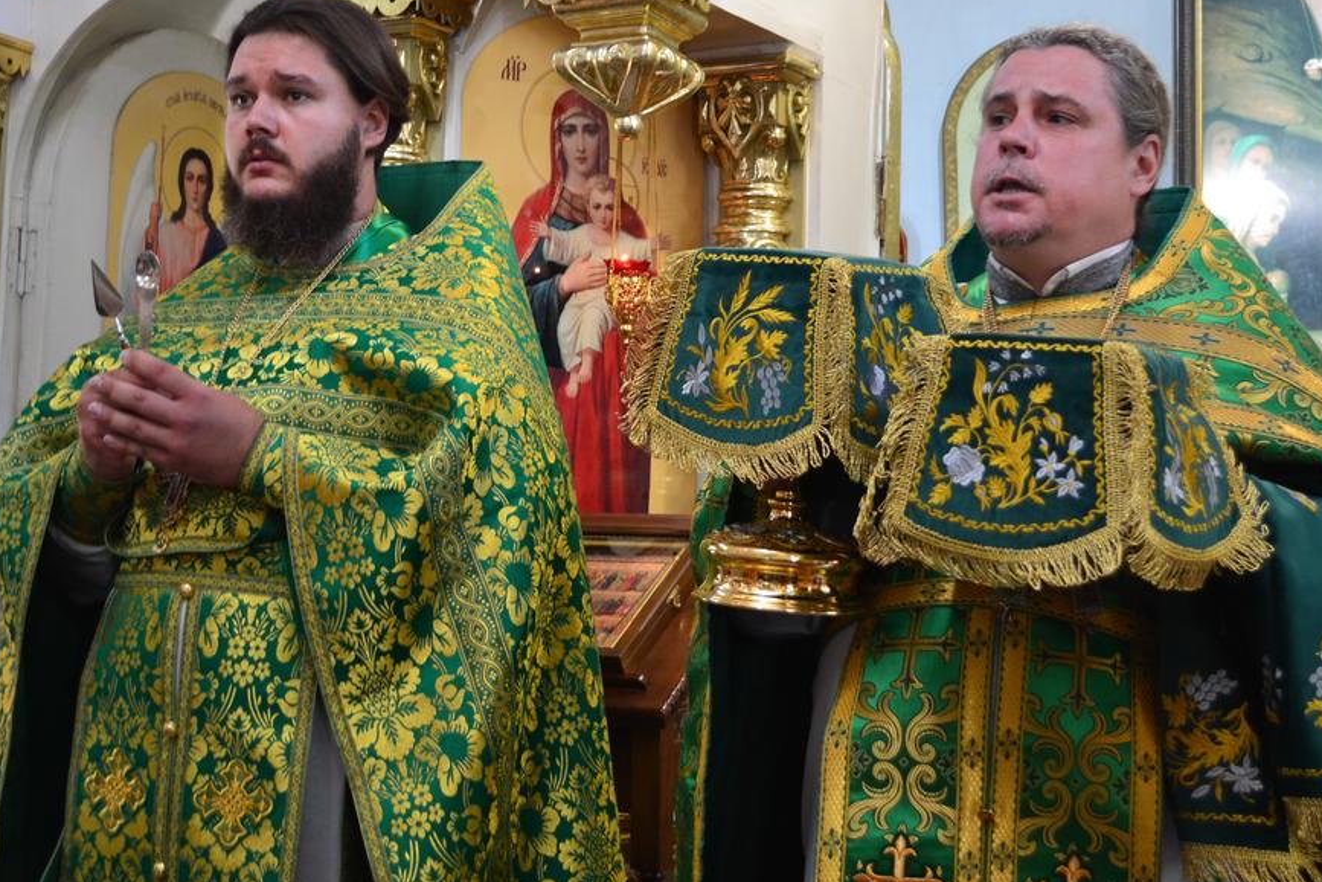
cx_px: 691
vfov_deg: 24.9
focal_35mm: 54
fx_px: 1983
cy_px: 302
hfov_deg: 36.9
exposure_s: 1/15
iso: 800
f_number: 4.2
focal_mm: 26
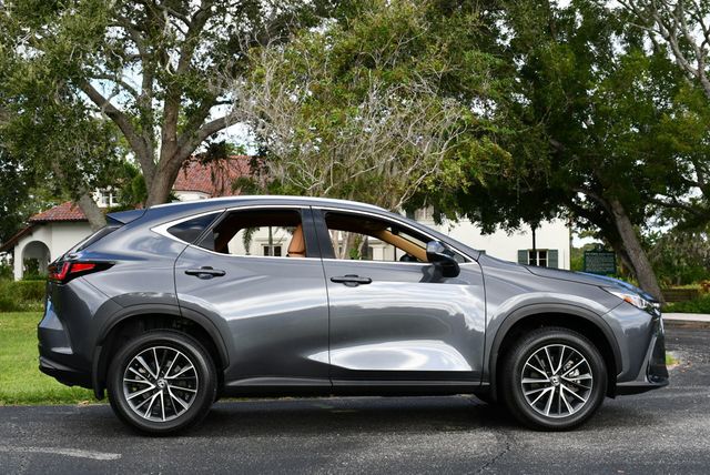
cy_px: 238
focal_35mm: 50
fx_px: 987
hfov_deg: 39.6
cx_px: 355
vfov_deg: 27.0
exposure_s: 1/250
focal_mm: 25
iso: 200
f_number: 7.1
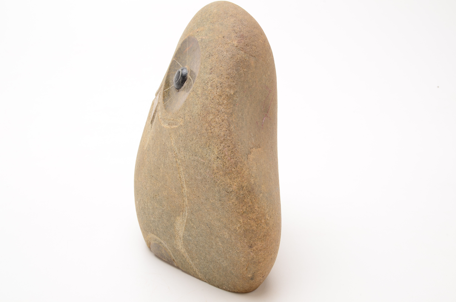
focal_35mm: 46
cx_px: 228
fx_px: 588
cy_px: 151
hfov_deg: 42.4
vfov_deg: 28.8
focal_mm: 31
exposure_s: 1/160
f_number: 18
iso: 100
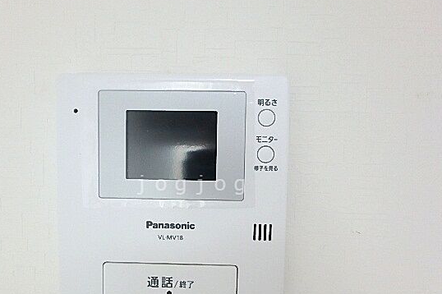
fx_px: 319
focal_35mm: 26
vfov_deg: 49.0
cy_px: 185
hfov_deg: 69.1
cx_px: 193
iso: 200
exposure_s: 1/50
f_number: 3.5
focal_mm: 3.7
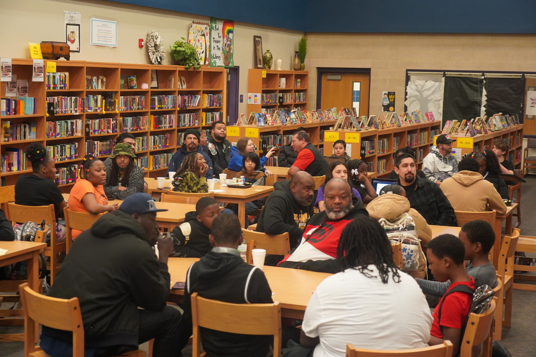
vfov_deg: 24.2
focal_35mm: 56
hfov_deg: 35.6
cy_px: 178
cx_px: 268
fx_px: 834
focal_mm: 56
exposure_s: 1/160
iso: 6400
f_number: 4
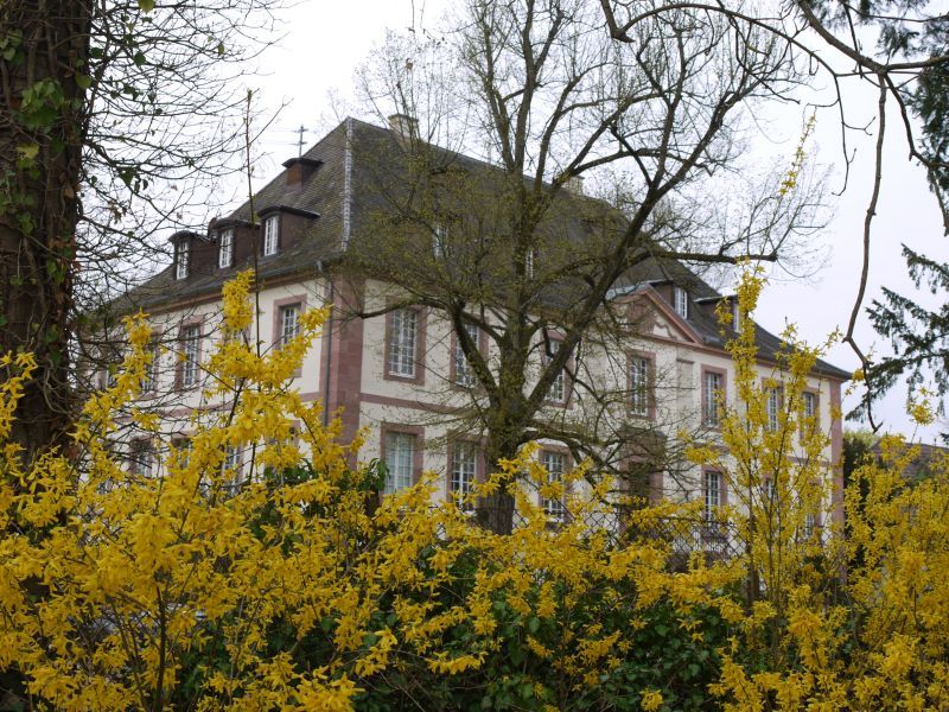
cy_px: 356
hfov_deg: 39.7
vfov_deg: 30.3
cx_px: 474
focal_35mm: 48
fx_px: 1316
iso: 100
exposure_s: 1/200
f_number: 7.1
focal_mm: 24
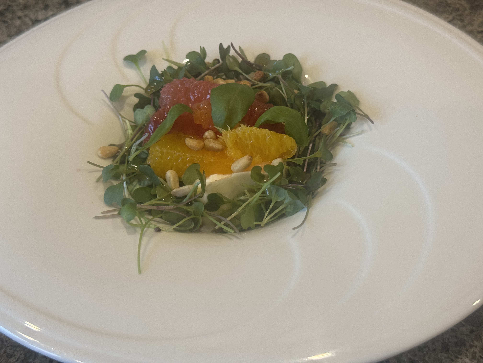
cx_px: 242
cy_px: 182
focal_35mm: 48
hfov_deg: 39.7
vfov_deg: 30.3
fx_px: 670
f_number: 1.78
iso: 100
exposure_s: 1/60
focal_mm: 6.76
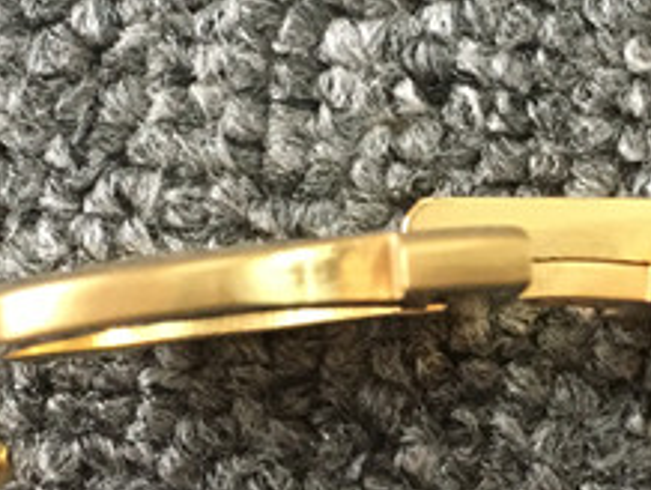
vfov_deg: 15.9
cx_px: 469
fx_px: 1751
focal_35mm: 93
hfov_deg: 20.9
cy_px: 351
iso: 125
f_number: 2.2
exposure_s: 1/8
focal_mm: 4.15
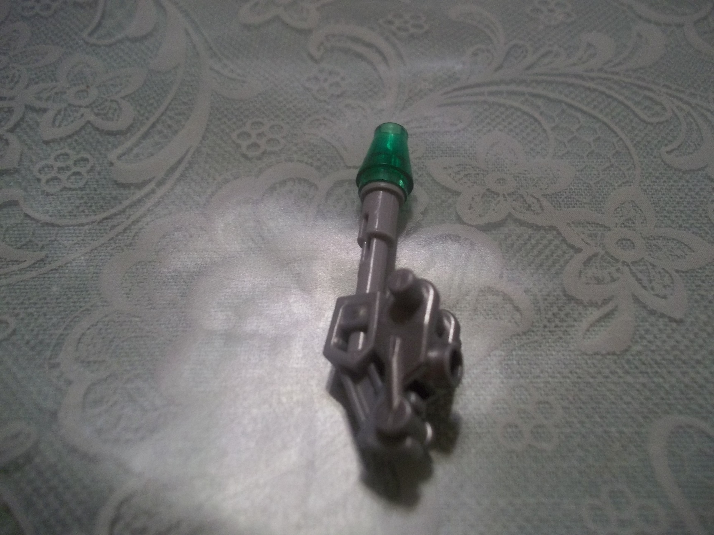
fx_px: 660
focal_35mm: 32
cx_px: 357
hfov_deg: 56.8
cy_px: 268
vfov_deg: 44.2
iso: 160
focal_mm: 5.7
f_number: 2.9
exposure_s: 1/25
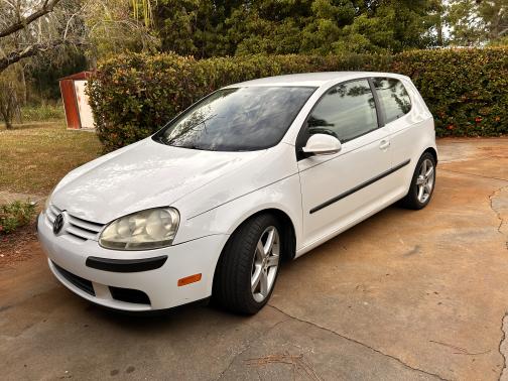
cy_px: 190
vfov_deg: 53.1
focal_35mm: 26
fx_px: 382
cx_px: 254
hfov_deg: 67.3
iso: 50
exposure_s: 1/427
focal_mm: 5.7
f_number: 1.5
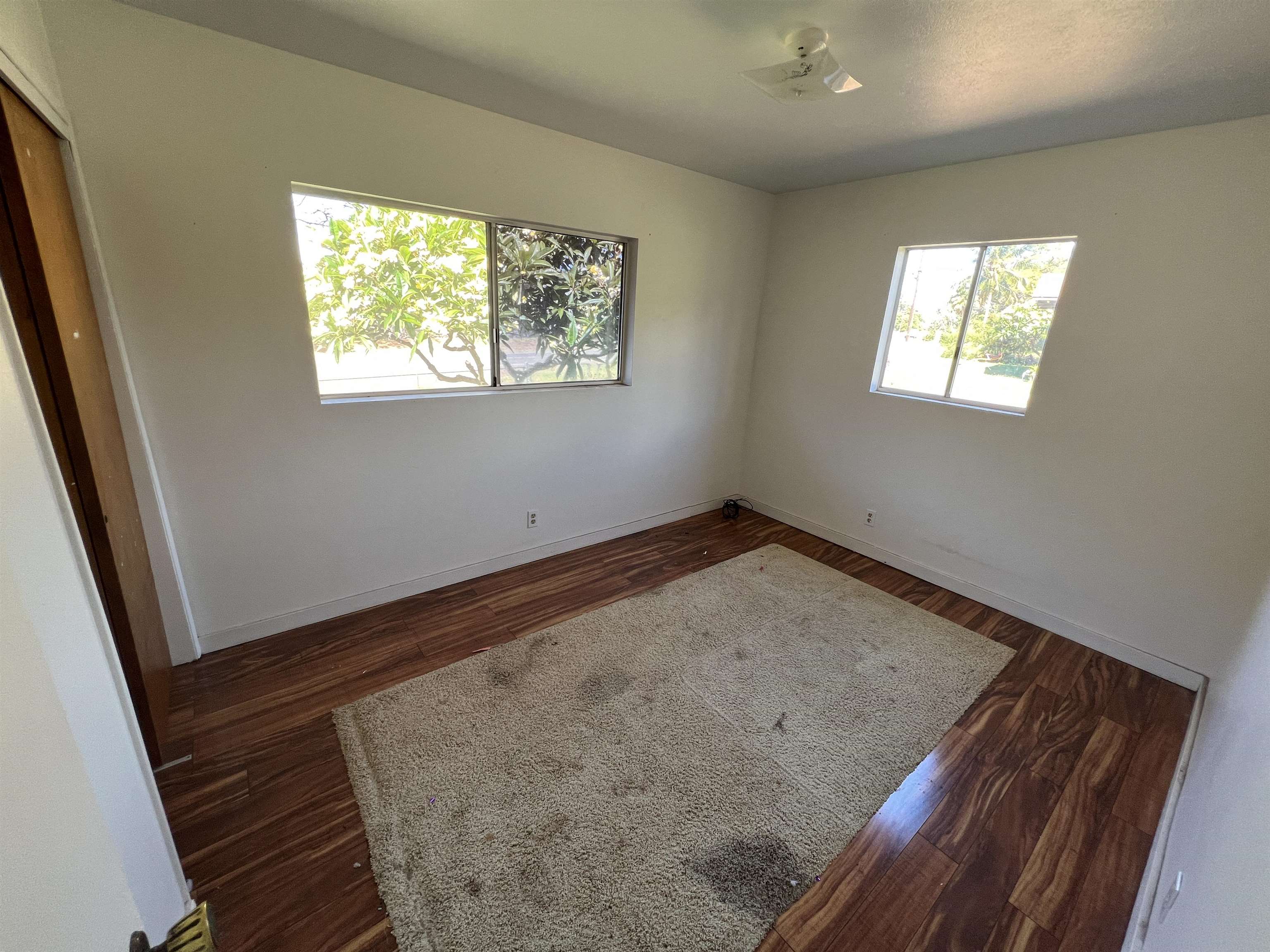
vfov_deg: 89.9
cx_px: 635
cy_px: 476
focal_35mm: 13
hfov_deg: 106.2
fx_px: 477
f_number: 1.8
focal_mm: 1.57
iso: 80
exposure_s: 1/99
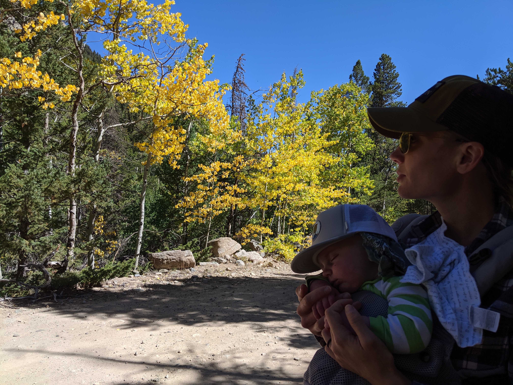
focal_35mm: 27
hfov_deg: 65.3
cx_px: 256
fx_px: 400
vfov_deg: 51.4
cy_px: 192
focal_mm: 4.44
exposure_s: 1/3344
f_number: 1.8
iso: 61
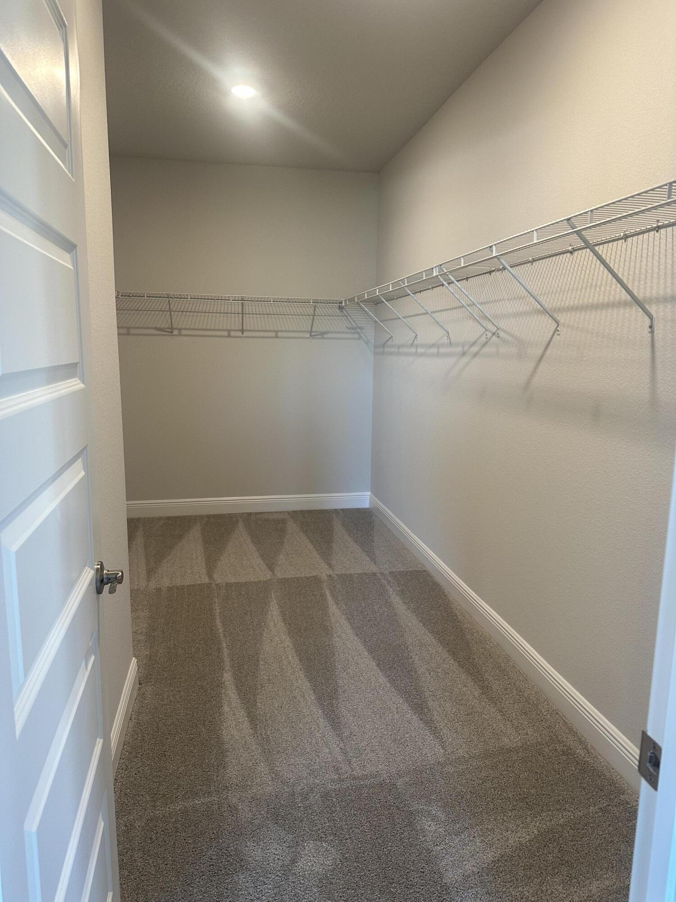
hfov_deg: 56.8
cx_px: 338
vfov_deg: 71.6
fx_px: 625
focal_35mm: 24
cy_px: 451
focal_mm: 6.86
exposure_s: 1/60
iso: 160
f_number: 1.78
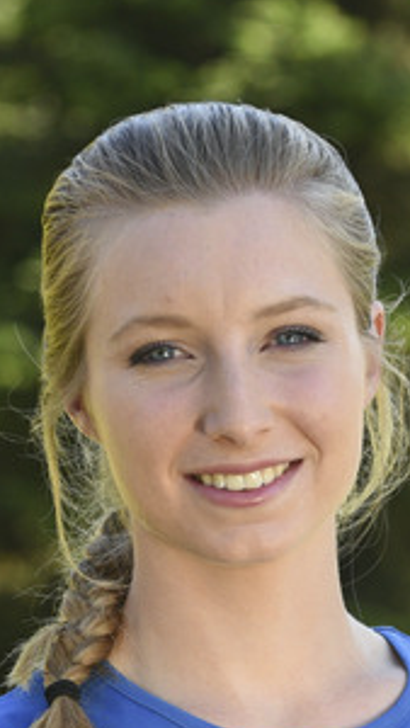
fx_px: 8630
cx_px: 240
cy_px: 1111
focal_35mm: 447
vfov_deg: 4.8
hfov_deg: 2.7
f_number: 6.3
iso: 800
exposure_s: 1/400
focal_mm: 125
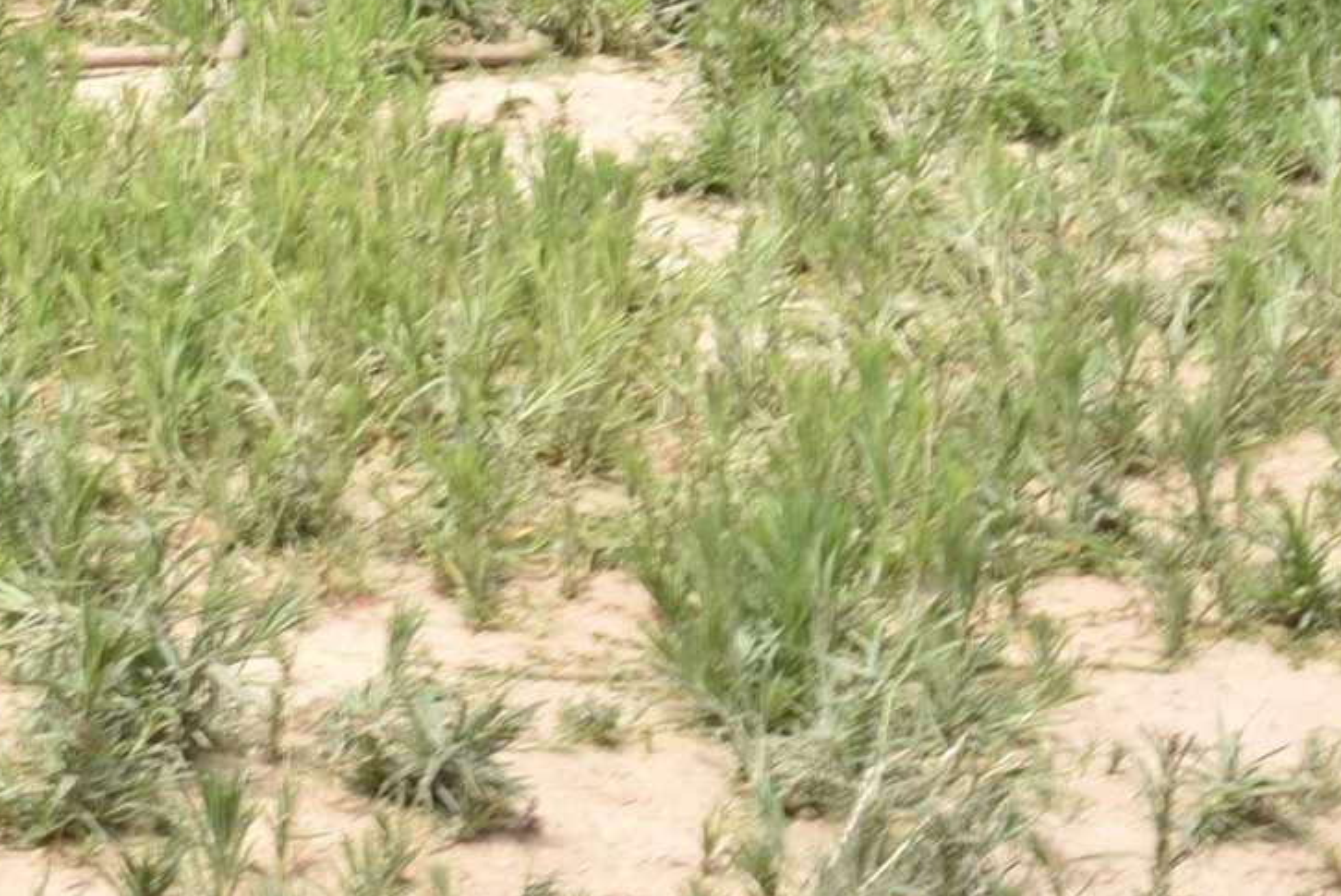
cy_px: -205
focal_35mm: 148
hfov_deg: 13.3
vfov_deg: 9.2
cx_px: -501
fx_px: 5516
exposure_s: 1/40
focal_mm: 35
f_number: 22
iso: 200
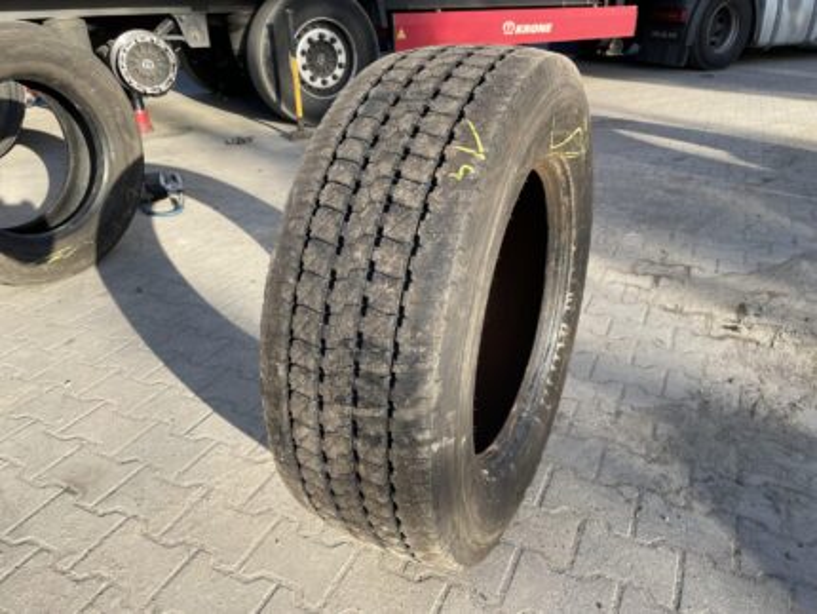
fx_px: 614
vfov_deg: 53.1
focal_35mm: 26
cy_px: 307
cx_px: 408
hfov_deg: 67.3
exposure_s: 1/759
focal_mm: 4.2
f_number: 1.6
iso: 32
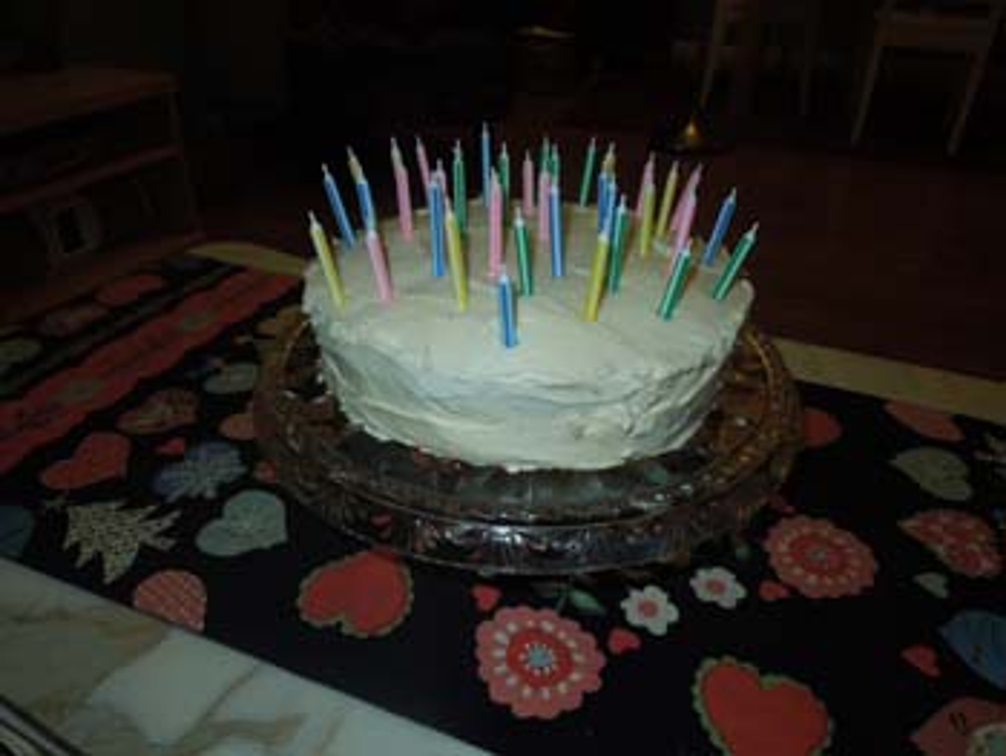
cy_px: 378
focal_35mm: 25
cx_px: 503
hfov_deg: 69.4
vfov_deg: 54.9
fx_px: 727
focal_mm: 4.5
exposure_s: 1/30
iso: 100
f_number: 3.3
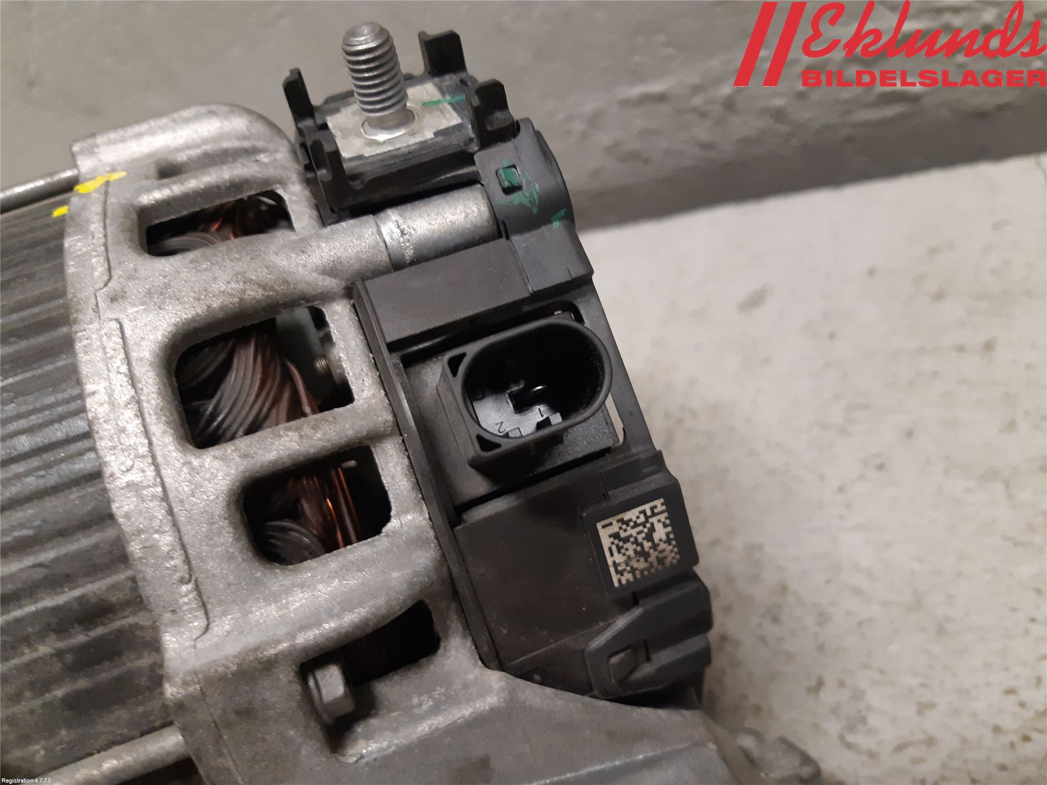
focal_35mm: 26
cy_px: 392
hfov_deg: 67.3
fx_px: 786
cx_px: 524
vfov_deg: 53.1
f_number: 1.7
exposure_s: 1/50
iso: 250
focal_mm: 3.93
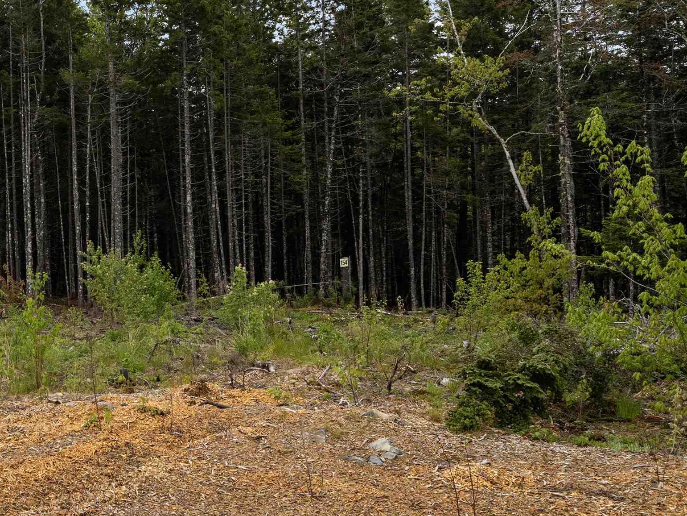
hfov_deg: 37.6
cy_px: 247
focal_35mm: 46
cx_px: 27
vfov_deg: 31.5
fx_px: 913
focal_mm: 24
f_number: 5.6
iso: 400
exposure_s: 1/2000
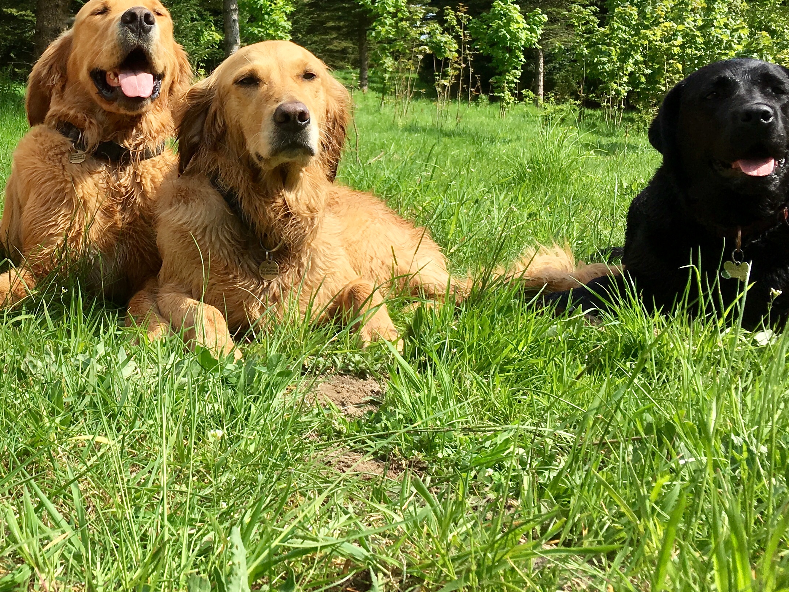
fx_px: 1231
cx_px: 103
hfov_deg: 33.9
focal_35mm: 54
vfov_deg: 26.7
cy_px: 150
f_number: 2.2
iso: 25
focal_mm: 4.15
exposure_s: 1/1374
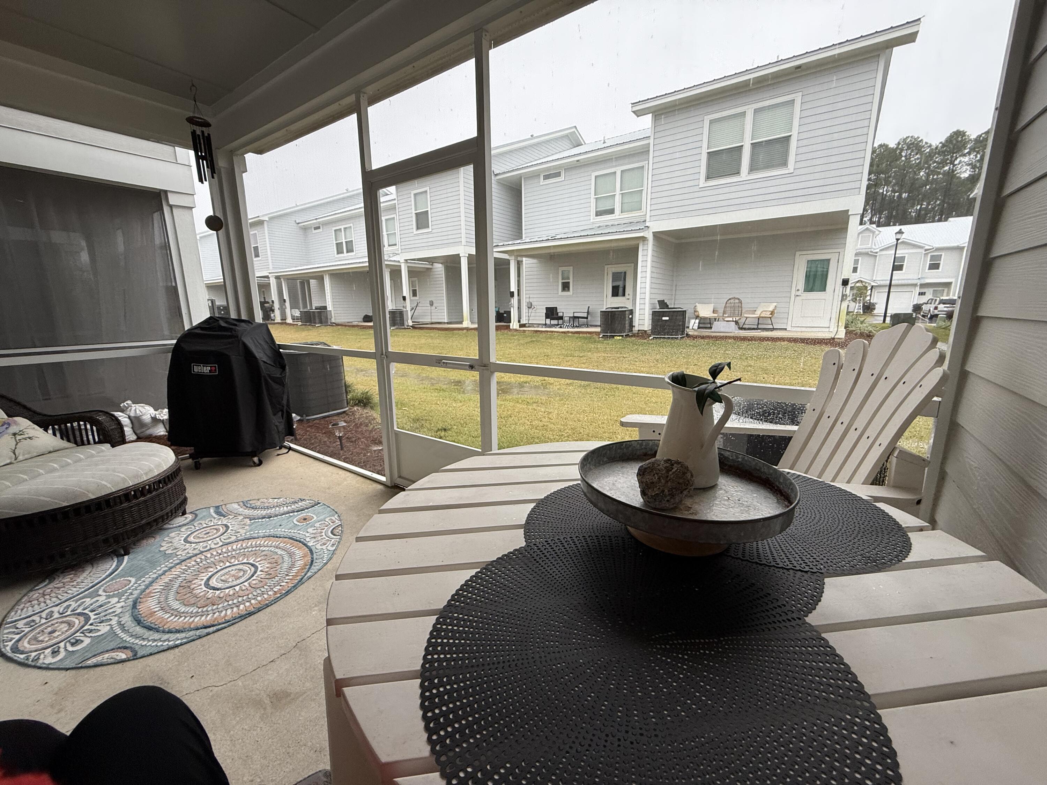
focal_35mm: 14
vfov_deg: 85.7
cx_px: 524
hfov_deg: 102.1
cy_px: 392
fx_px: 423
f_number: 2.2
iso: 160
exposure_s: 1/99
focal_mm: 2.22
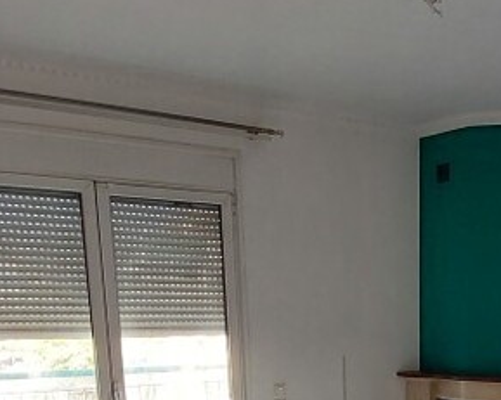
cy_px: 461
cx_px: 482
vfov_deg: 29.5
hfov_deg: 37.5
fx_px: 667
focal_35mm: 45
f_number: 2.2
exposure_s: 1/50
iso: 80
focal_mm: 1.74
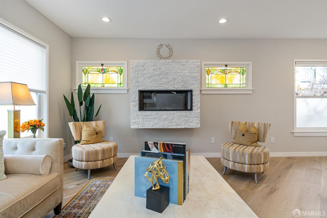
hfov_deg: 90.0
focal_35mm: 18
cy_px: 109
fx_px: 163
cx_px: 164
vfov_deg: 67.3
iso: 200
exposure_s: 1/10
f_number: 8
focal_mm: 18
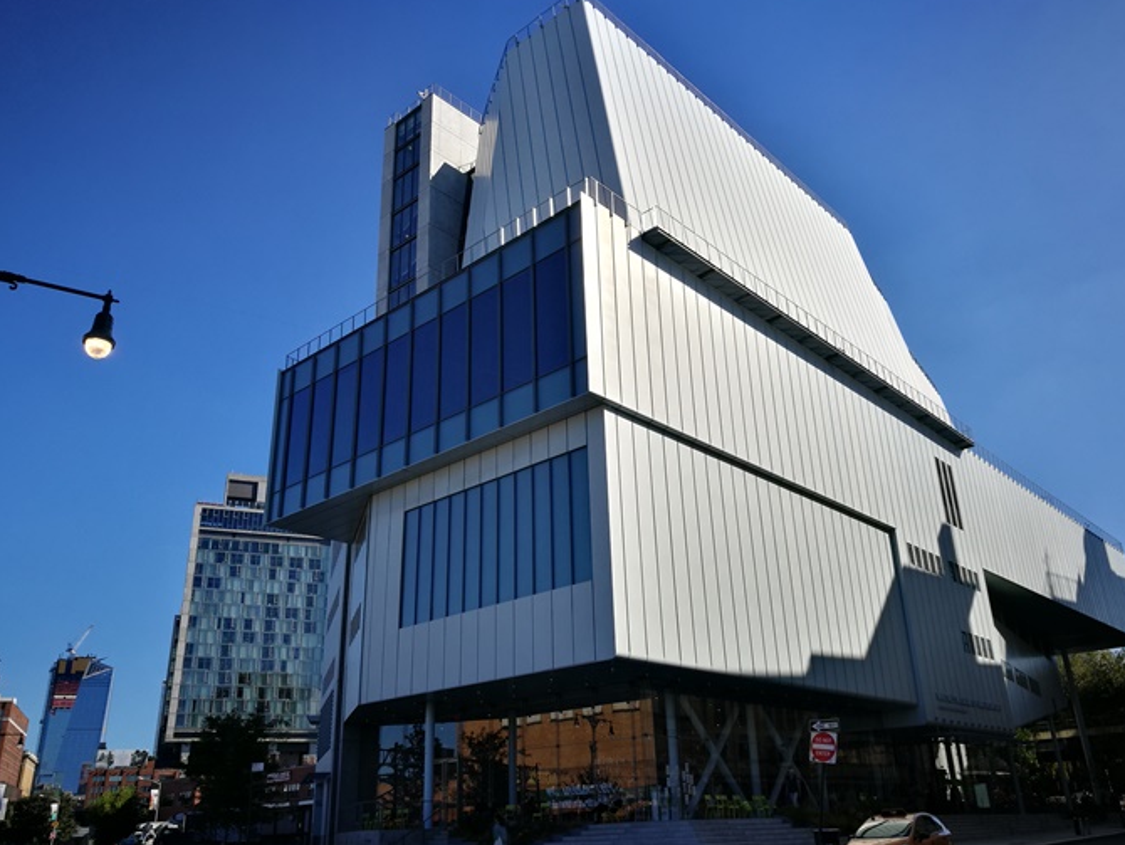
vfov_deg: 48.3
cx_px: 573
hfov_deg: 61.6
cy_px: 428
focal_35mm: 29
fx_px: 943
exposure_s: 1/1328
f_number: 2.2
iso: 50
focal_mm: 4.5
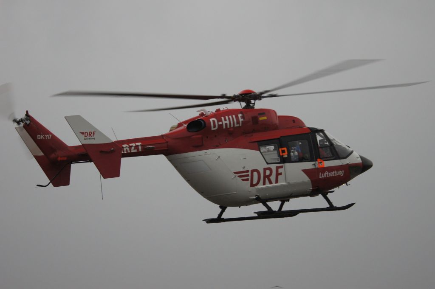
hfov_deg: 11.4
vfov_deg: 7.6
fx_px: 2173
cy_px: 144
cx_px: 218
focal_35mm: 180
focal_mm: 120
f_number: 4.5
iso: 500
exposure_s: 1/200
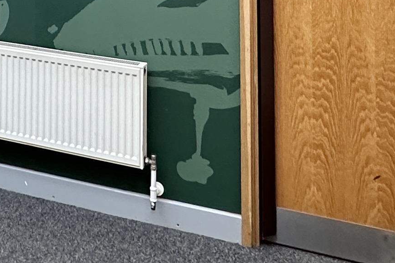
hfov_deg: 28.1
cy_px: -192
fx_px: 746
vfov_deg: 17.0
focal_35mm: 68
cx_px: 10
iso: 200
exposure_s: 1/50
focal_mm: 2.22
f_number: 2.2
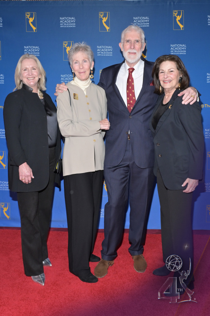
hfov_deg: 42.3
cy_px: 158
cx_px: 105
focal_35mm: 31
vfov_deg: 60.3
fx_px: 272
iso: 1000
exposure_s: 1/125
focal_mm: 31
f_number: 10
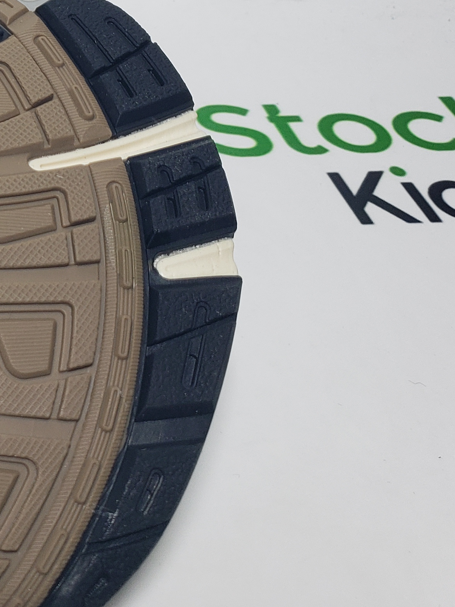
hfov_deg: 18.5
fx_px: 1175
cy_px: 102
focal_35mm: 67
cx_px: -291
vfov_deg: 28.2
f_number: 1.5
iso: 50
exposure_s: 1/404
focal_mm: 4.3
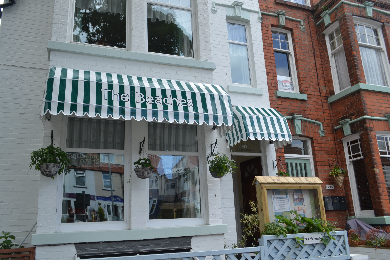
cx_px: 195
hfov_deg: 61.9
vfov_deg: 43.6
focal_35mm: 30
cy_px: 130
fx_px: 325
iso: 100
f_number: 5.6
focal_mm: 20
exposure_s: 1/125
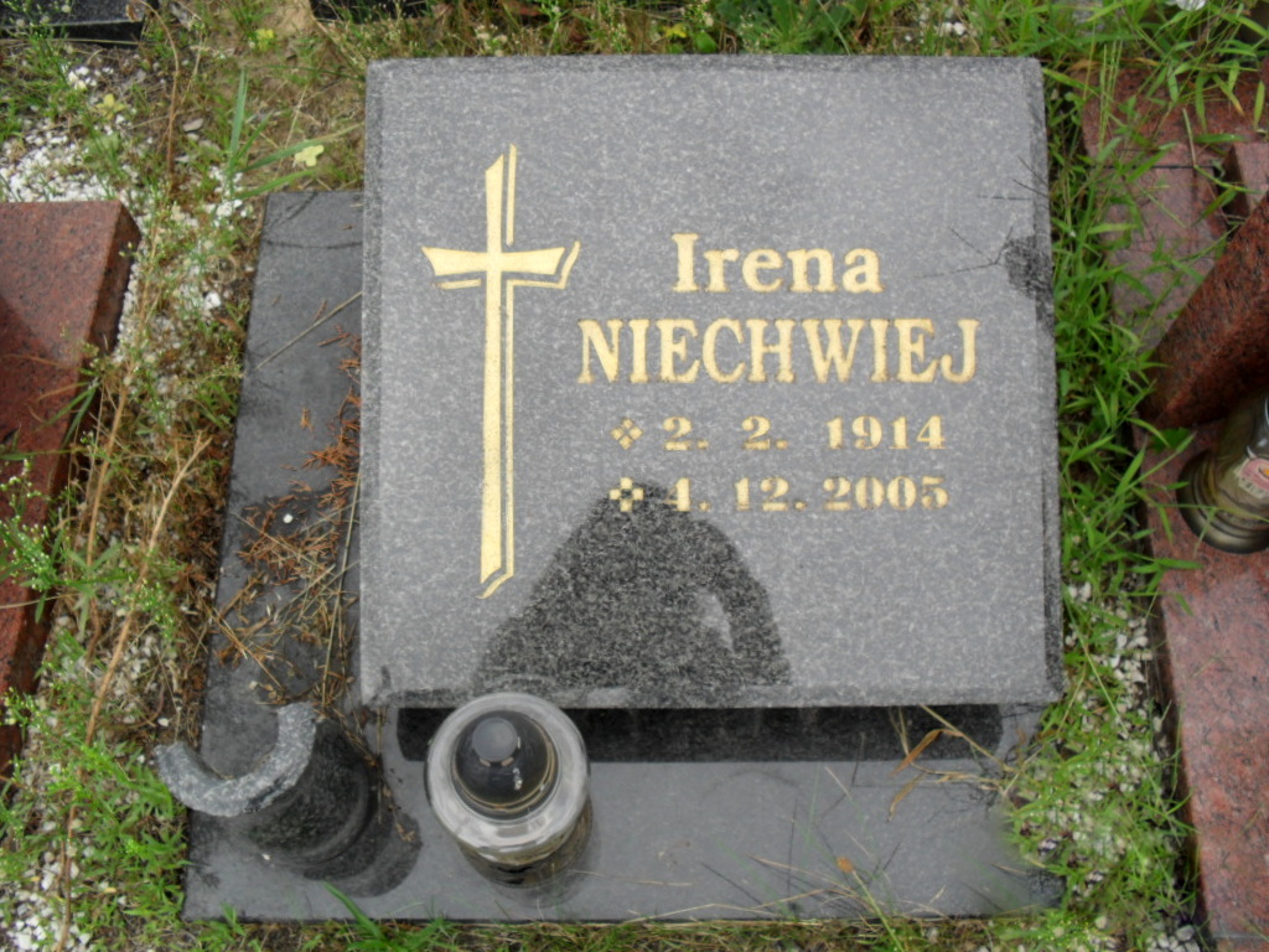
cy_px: 476
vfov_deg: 40.7
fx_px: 1283
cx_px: 634
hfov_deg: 52.6
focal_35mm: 35
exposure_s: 1/250
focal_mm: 6.3
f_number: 3.2
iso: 100
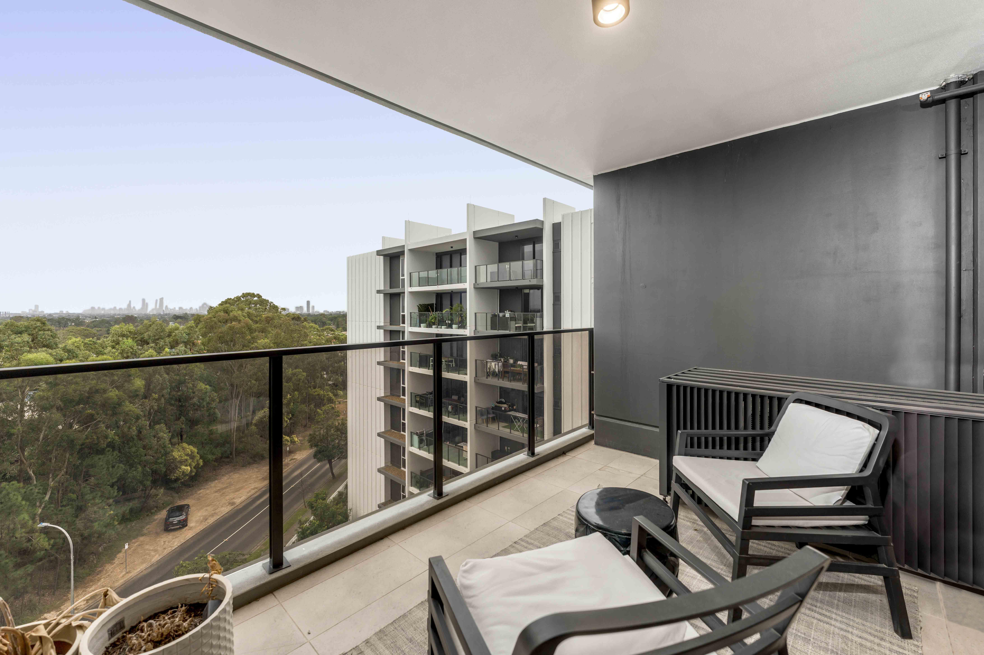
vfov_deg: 81.2
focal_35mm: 14
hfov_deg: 104.3
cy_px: 328
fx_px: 383
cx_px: 492
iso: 100
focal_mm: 14
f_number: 5.6
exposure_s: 1/20
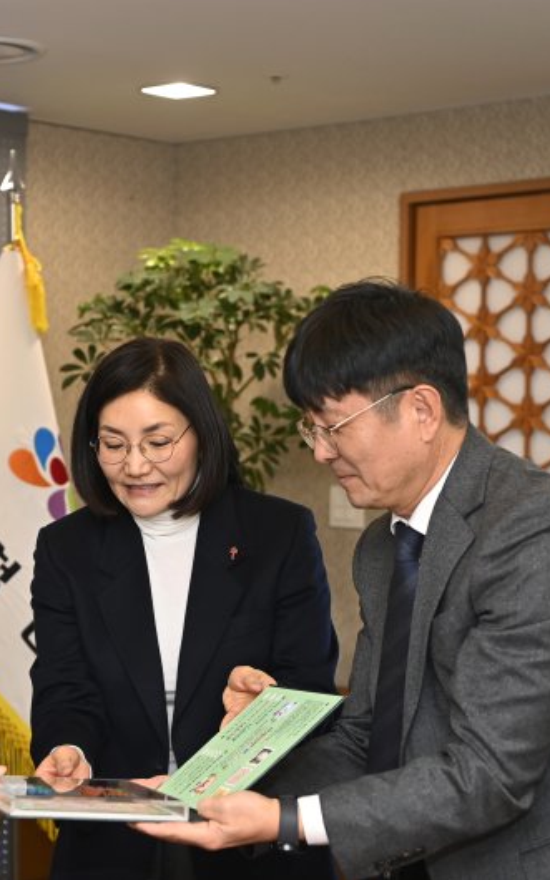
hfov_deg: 16.2
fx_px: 1920
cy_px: 441
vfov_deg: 25.8
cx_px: 90
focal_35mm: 80
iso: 1000
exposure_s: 1/250
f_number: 4
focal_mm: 52
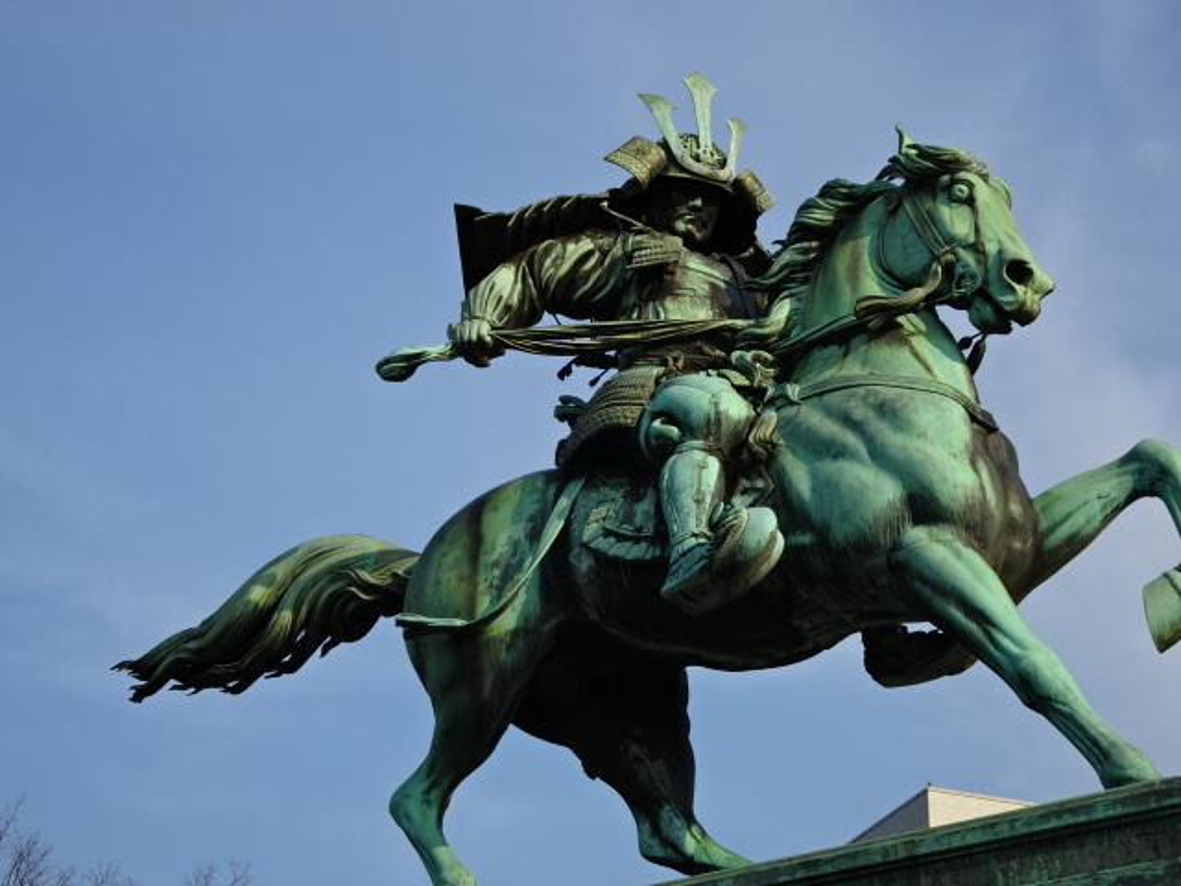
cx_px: 590
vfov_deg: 21.0
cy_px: 443
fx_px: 2388
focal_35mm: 70
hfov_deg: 27.8
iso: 80
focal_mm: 12.01
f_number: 5
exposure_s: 1/500
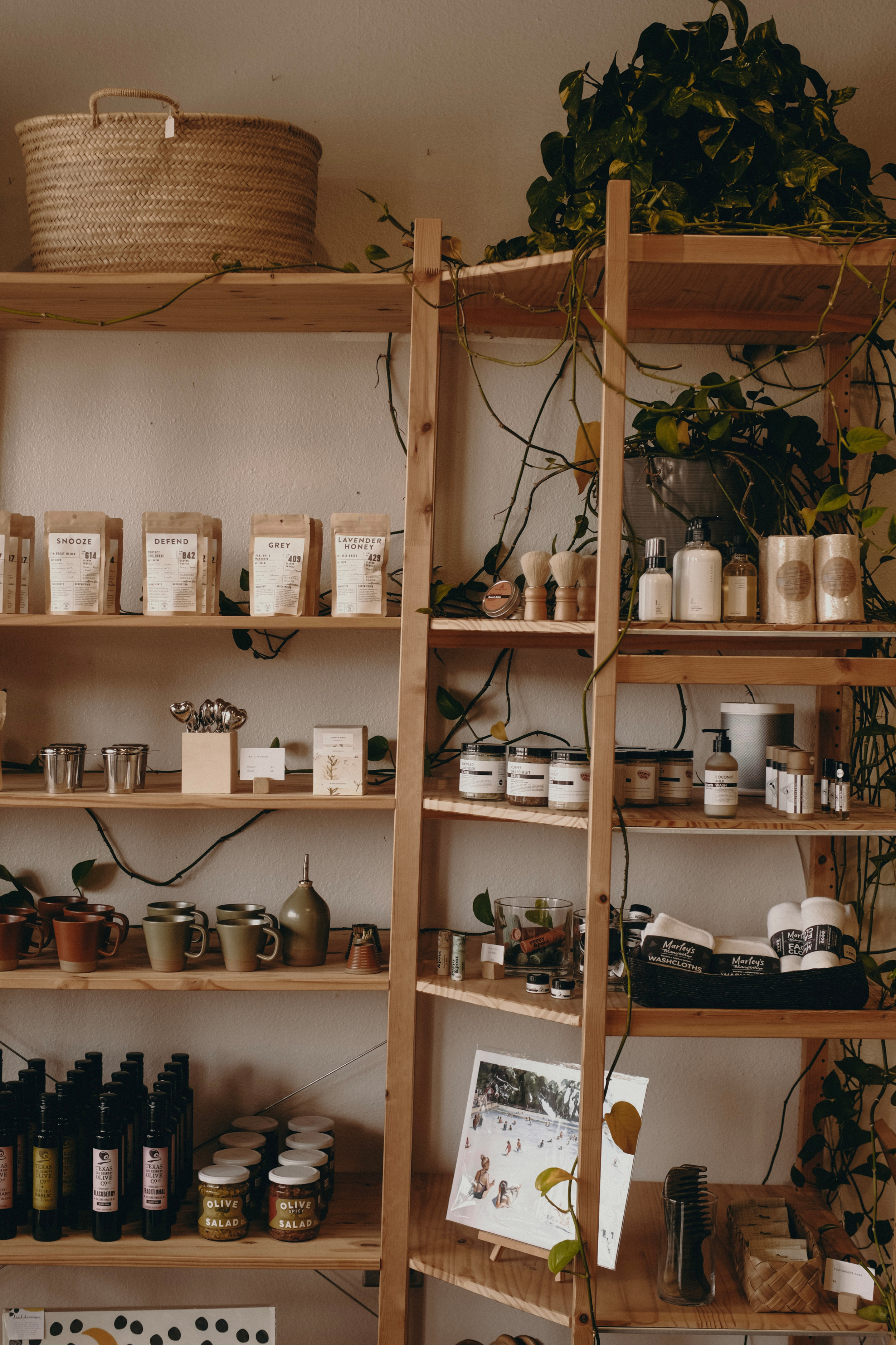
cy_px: 666
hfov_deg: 29.2
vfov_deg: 42.7
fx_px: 1718
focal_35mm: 46
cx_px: 440
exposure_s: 1/160
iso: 160
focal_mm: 30
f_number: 2.8
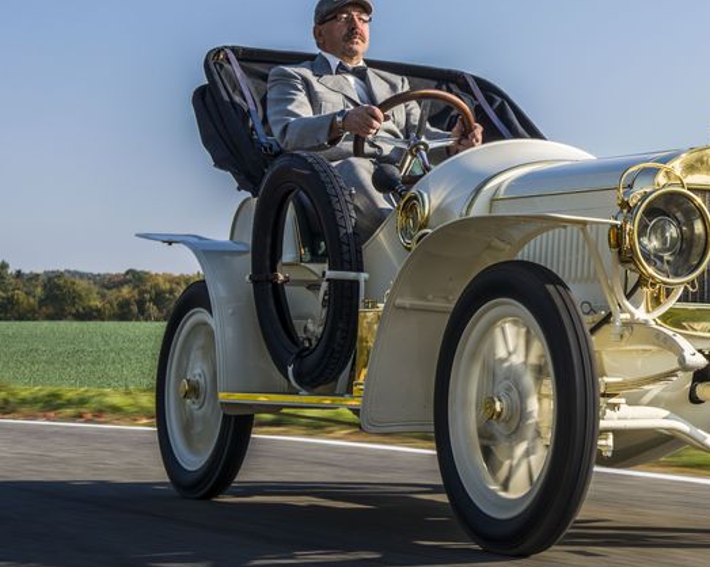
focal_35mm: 97
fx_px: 2038
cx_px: 641
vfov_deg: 15.8
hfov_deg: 19.4
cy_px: 154
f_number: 13
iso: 100
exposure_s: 1/30
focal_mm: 45
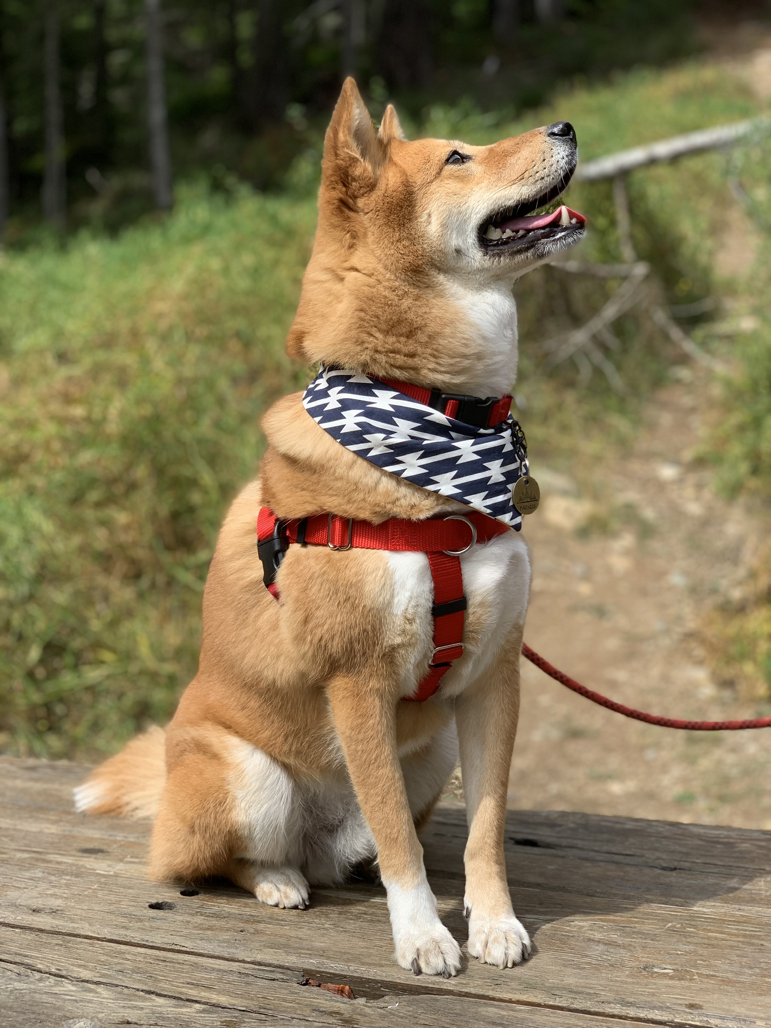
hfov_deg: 28.0
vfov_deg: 36.8
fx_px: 1544
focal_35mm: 52
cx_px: 386
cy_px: 514
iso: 16
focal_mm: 6
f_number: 2.4
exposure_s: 1/539
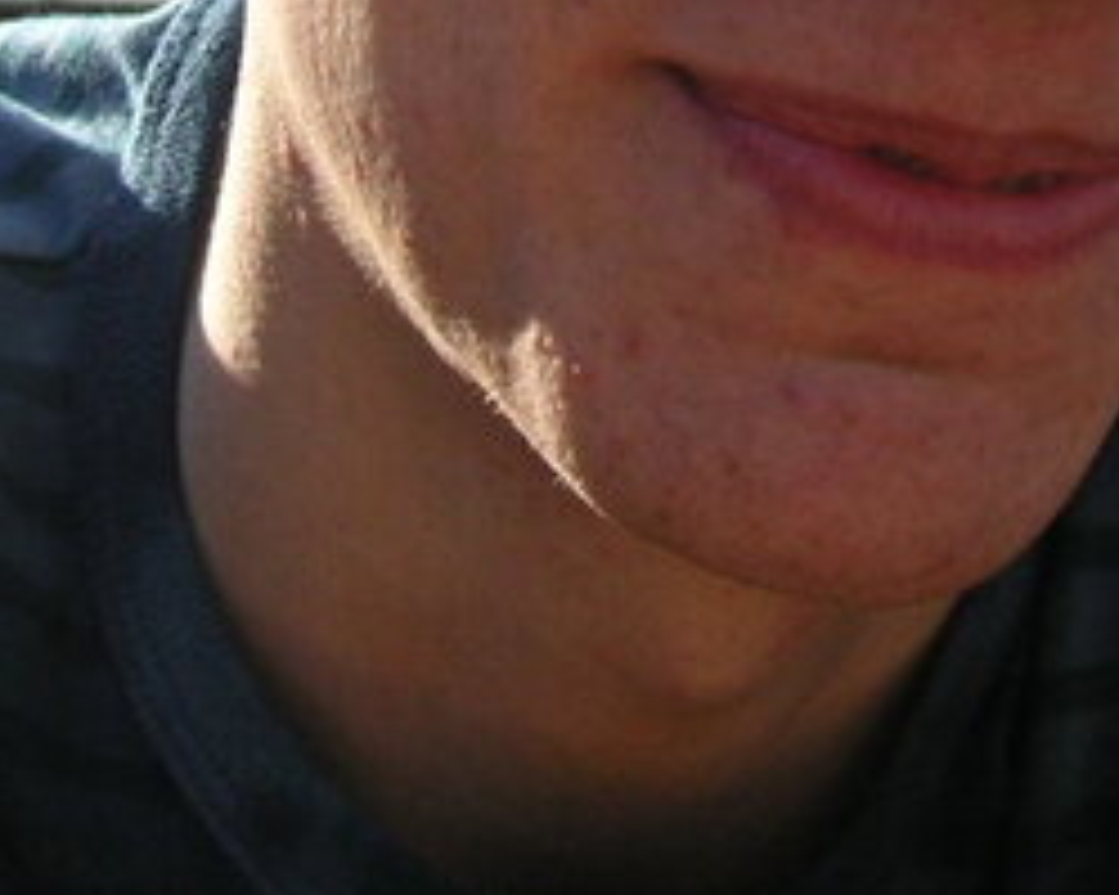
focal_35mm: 116
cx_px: 625
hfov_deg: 16.6
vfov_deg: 12.8
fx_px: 3840
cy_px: -292
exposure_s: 1/750
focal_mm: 6.1
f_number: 2.8
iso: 50
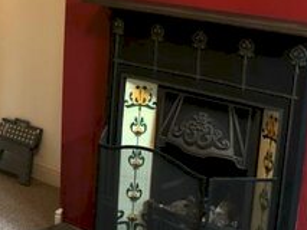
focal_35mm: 92
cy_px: 116
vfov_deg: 16.1
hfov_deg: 20.1
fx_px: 816
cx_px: -52
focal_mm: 4
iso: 100
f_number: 1.8
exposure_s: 1/14
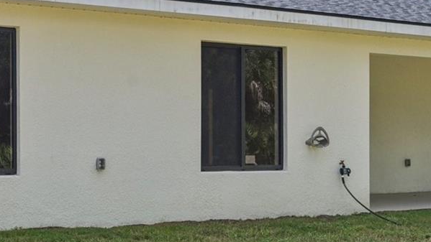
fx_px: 926
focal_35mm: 81
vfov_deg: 14.9
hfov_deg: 26.2
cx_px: 189
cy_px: 148
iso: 400
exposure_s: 1/1000
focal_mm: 29
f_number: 8
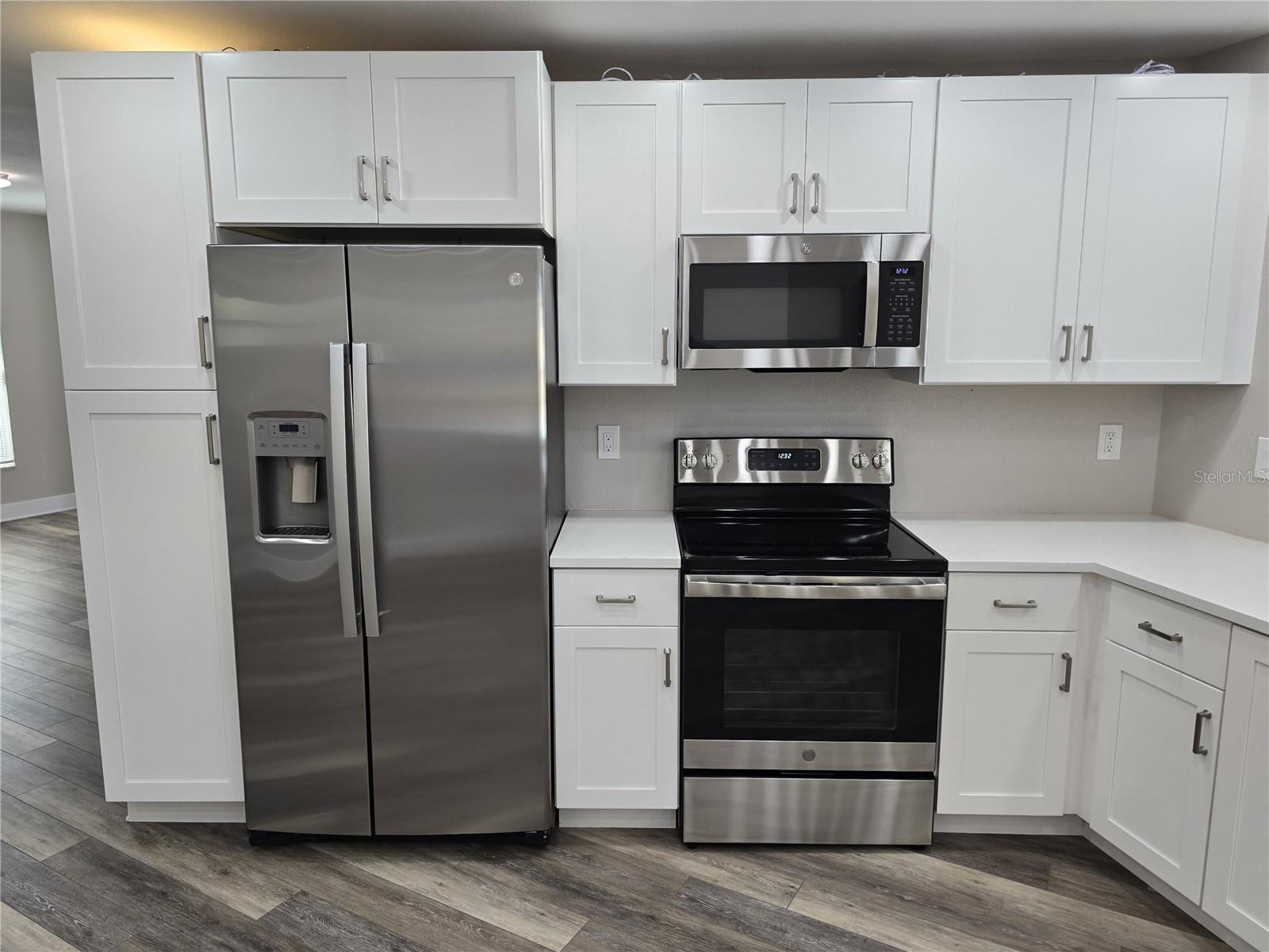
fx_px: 843
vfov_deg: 58.9
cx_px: 634
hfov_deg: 73.9
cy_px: 476
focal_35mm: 23
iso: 100
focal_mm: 6.3
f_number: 1.7
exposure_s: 1/120
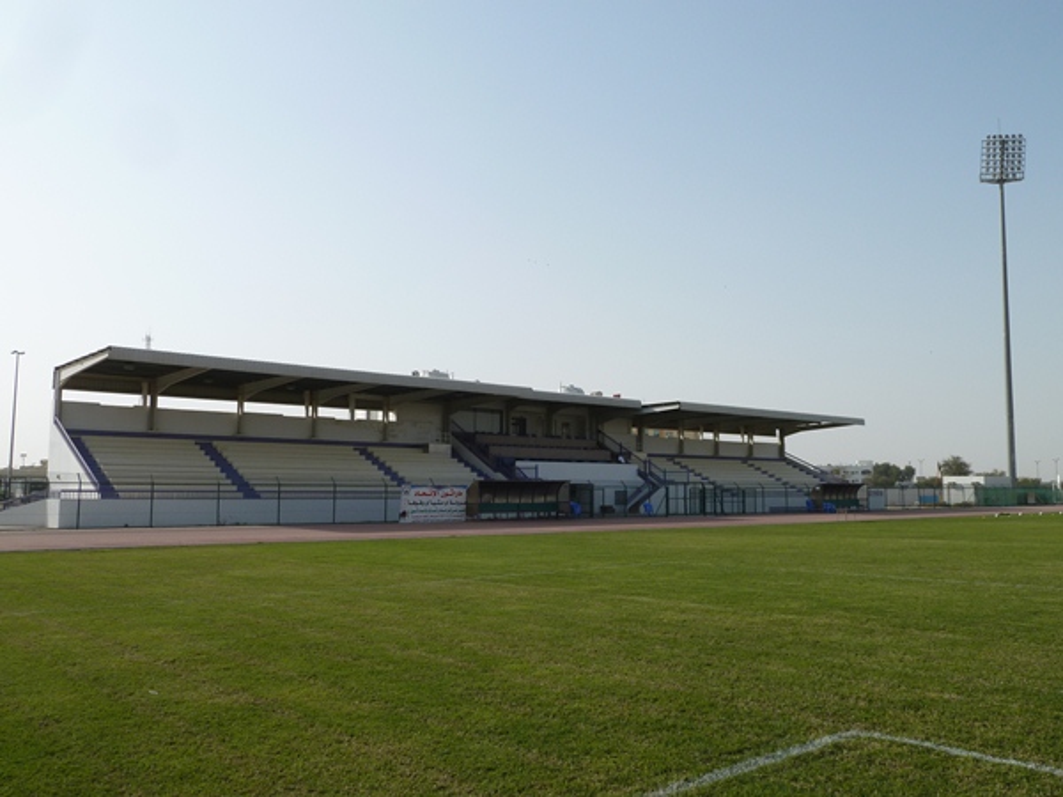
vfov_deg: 46.8
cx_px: 532
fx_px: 921
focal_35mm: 30
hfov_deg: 60.0
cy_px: 398
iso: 80
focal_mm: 5
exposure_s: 1/500
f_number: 5
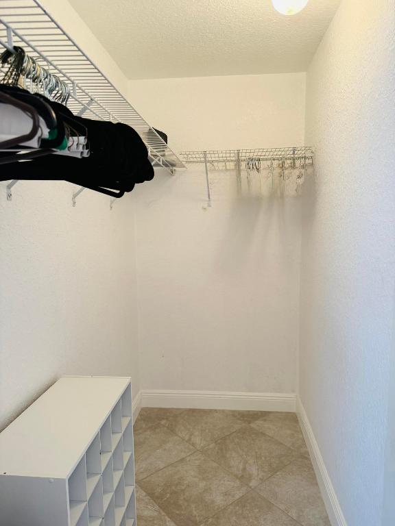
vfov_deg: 71.6
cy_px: 263
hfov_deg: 56.8
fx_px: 365
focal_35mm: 24
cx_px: 198
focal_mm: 6.76
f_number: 1.78
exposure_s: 1/60
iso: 200
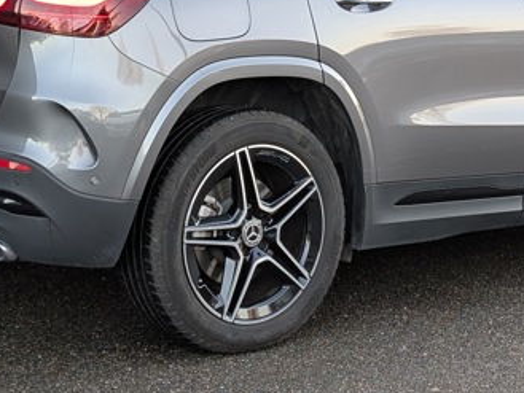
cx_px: 363
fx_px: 1802
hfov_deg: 16.5
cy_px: 59
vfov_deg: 12.4
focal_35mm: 119
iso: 37
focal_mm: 6.9
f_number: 1.68
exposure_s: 1/153
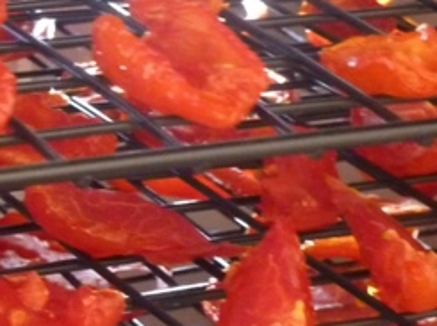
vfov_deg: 7.1
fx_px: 2597
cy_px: 467
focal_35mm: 206
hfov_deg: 9.5
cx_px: -118
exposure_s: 1/10
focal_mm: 10.3
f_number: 4
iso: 800
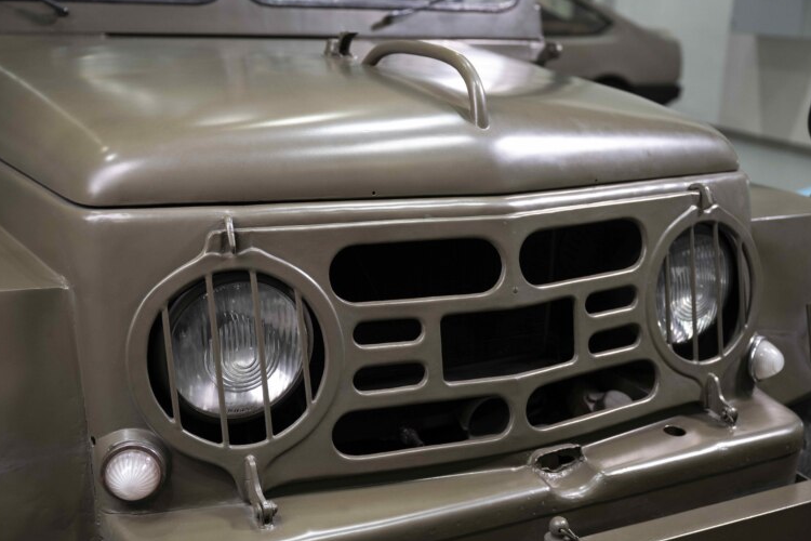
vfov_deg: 31.2
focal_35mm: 43
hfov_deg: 45.4
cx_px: 406
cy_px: 266
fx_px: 969
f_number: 3.5
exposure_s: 1/30
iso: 500
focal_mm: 42
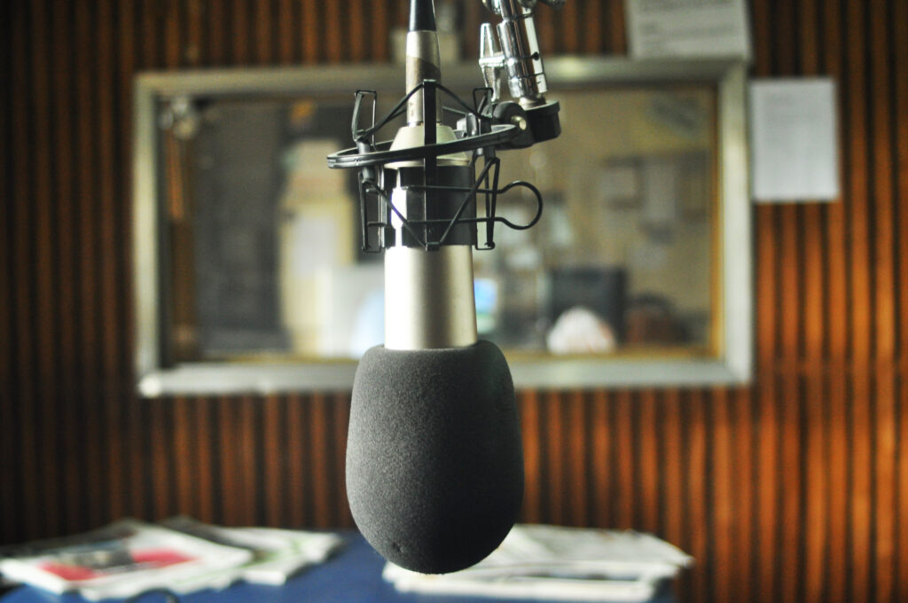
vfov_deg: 25.7
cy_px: 302
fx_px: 1322
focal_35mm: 52
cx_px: 454
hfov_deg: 37.9
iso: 800
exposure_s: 1/40
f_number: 3.3
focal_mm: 35
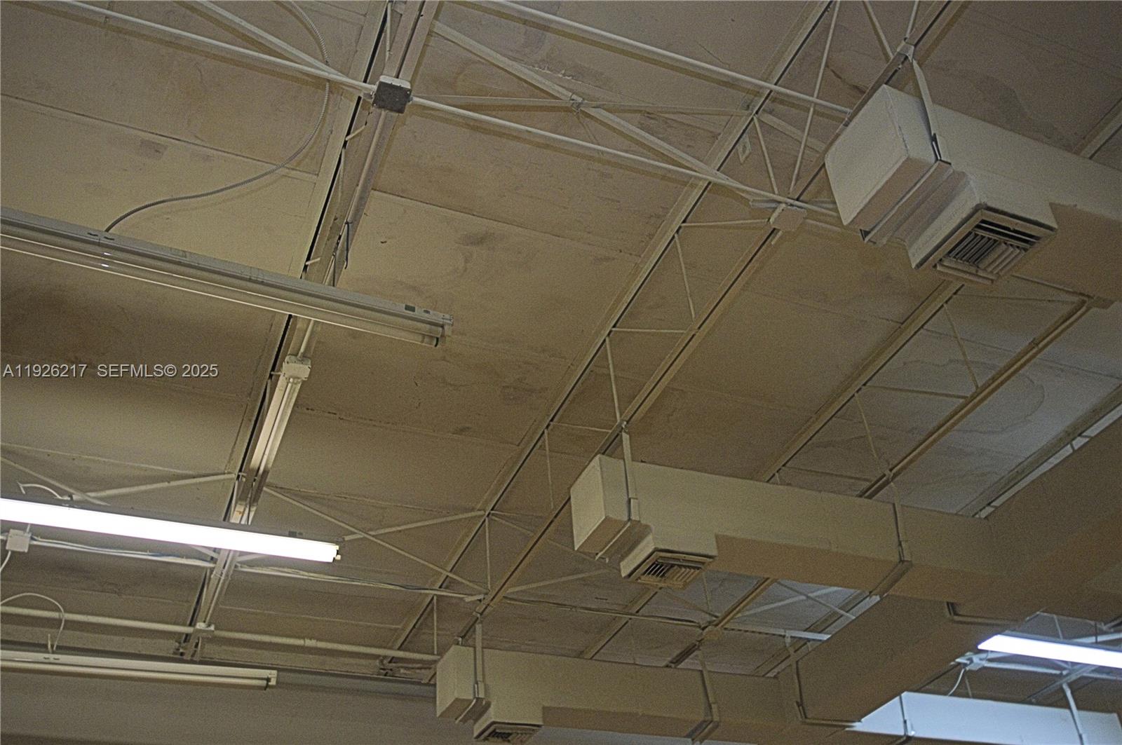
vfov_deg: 36.8
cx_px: 561
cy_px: 372
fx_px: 1121
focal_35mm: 36
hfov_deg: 53.2
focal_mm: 24
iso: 400
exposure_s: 1/100
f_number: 5
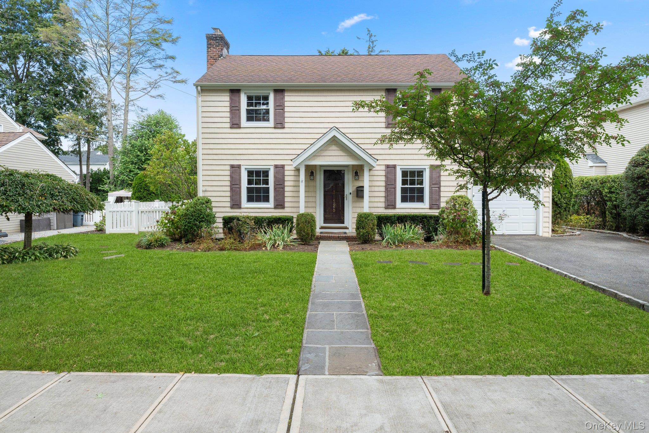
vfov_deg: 59.5
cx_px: 324
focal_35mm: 21
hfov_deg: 81.2
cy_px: 216
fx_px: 379
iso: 400
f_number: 10
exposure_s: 1/160
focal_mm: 14
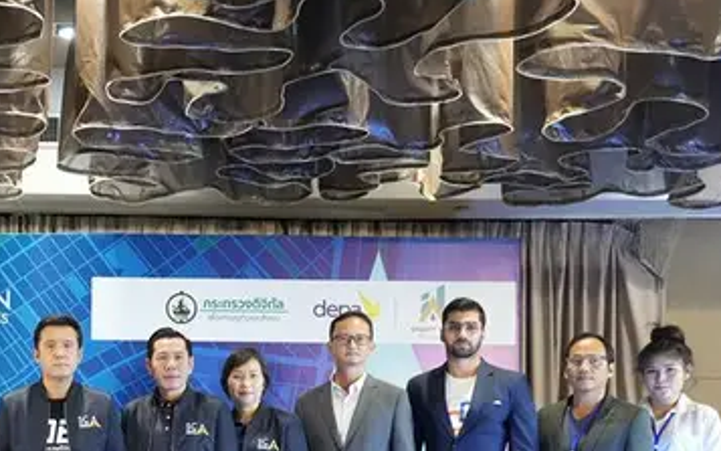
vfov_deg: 18.2
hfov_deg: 28.2
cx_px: 20
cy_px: 491
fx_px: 1356
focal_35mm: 69
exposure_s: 1/80
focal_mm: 31
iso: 6400
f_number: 5
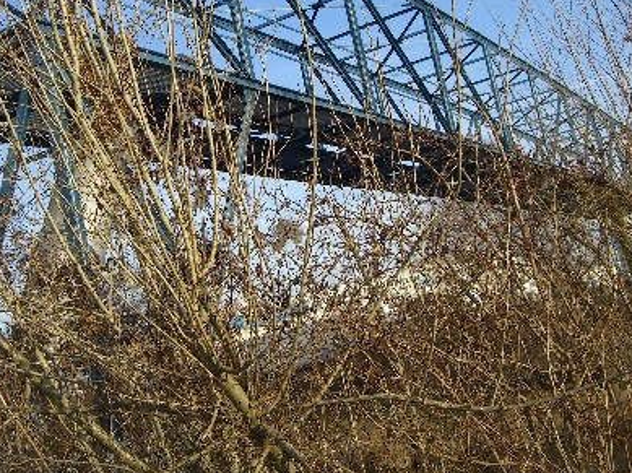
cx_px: 275
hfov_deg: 32.2
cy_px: 150
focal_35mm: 60
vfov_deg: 24.2
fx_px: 1094
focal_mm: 7.9
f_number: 4
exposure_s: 1/400
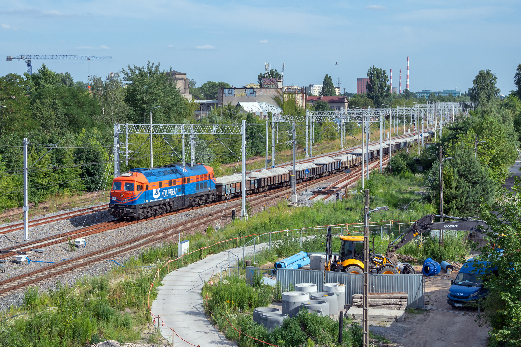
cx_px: 260
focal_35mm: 57
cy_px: 174
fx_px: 825
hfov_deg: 35.1
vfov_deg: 23.8
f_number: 9
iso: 125
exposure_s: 1/500
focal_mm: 38
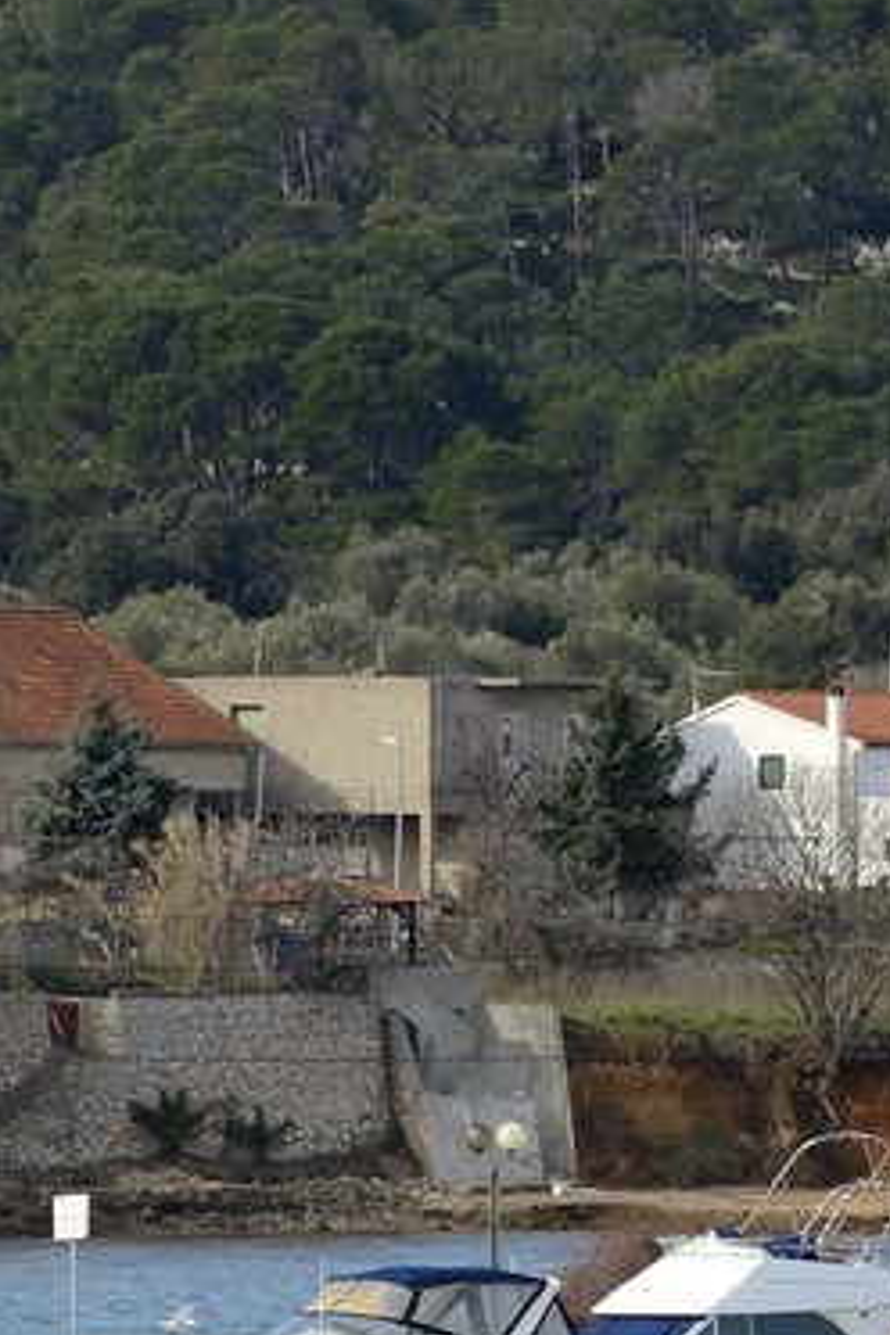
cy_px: 761
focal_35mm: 645
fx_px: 23917
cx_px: 2749
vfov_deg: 3.2
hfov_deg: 2.1
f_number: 13
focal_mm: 150
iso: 200
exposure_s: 1/200
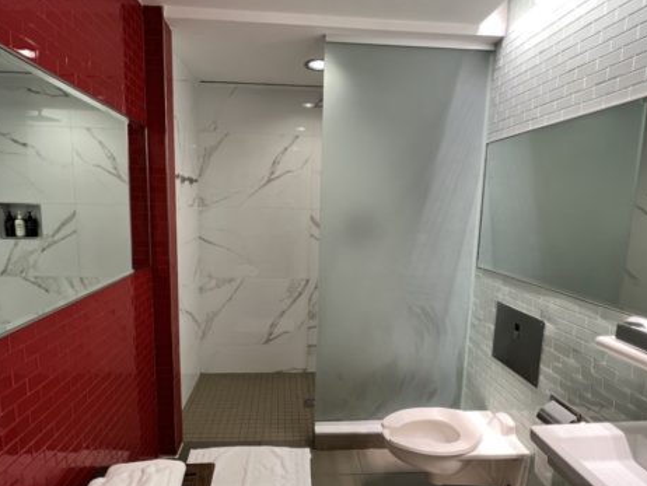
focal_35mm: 18
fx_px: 337
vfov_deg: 71.6
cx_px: 305
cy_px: 255
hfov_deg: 87.6
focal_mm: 1.57
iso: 125
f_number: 1.8
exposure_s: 1/60
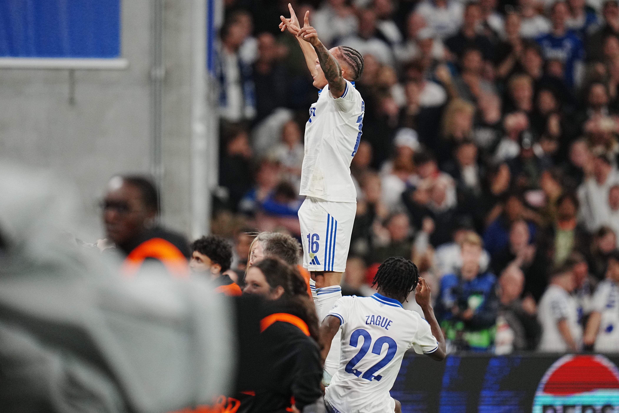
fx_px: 6879
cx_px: 310
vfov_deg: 3.4
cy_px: 206
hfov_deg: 5.2
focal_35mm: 400
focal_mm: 400
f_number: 2.8
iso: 2000
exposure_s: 1/1600
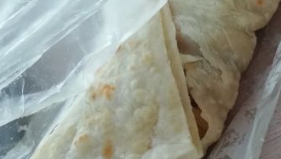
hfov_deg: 34.2
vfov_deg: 20.0
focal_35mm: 60
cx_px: 206
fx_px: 447
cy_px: 103
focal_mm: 3.46
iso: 200
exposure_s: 1/33.3
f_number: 2.2
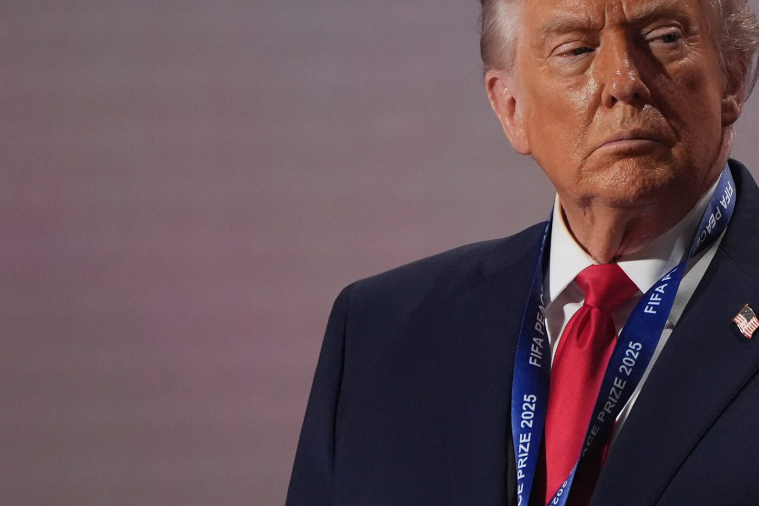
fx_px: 20407
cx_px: 550
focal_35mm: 968
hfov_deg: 2.1
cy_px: 302
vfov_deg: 1.4
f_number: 5.6
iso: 3200
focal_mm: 400
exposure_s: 1/400
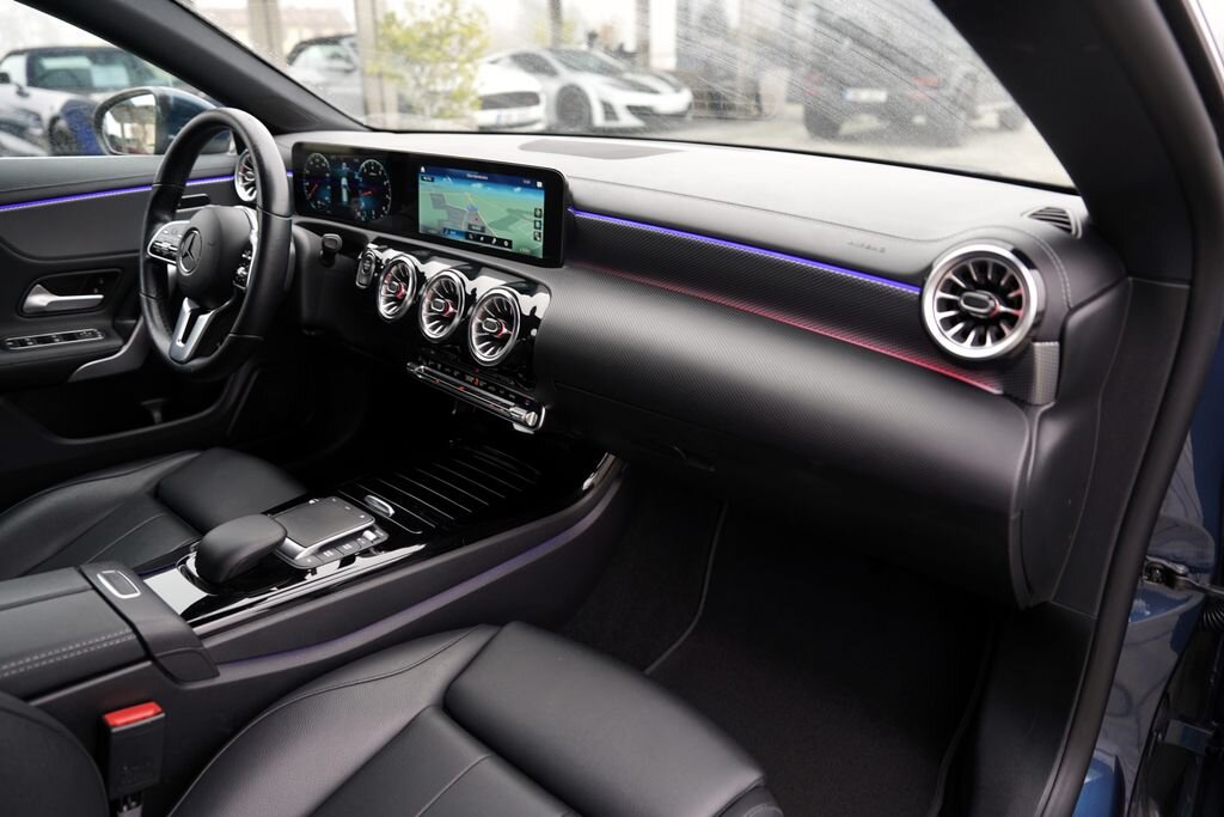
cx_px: 612
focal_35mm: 24
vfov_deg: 53.1
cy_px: 408
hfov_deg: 73.7
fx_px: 816
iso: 160
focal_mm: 24
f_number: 2.8
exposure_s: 1/30
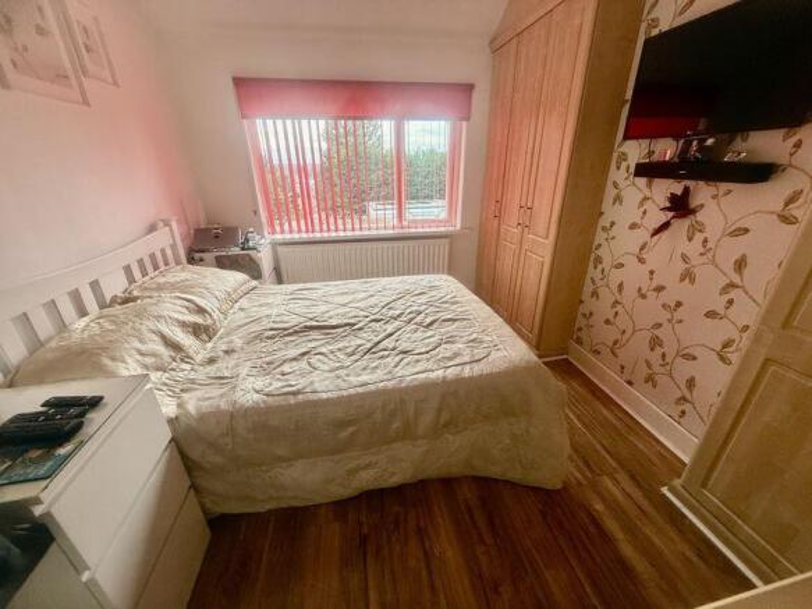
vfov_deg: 85.7
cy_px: 304
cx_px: 406
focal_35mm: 14
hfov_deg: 102.1
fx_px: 328
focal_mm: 2.22
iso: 200
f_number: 2.2
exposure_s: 1/99
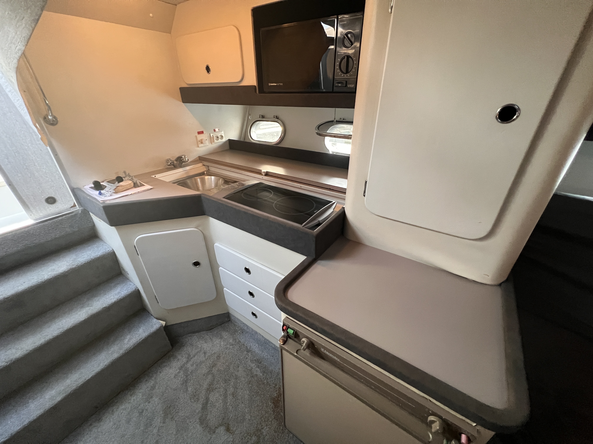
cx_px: 296
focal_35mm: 13
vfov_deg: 89.9
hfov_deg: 106.2
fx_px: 223
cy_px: 222
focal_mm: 1.57
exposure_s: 1/60
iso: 640
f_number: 1.8
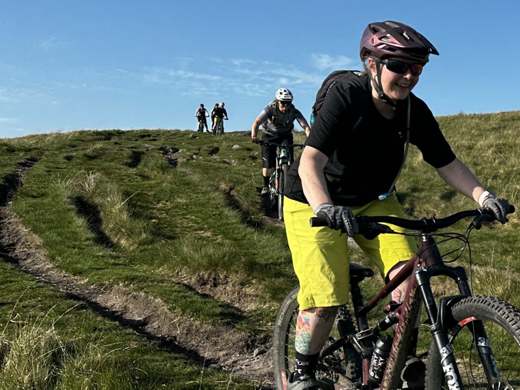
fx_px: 871
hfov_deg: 28.9
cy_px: 226
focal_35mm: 58
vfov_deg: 25.2
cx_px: 622
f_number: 1.78
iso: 80
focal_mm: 6.86
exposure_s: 1/3472
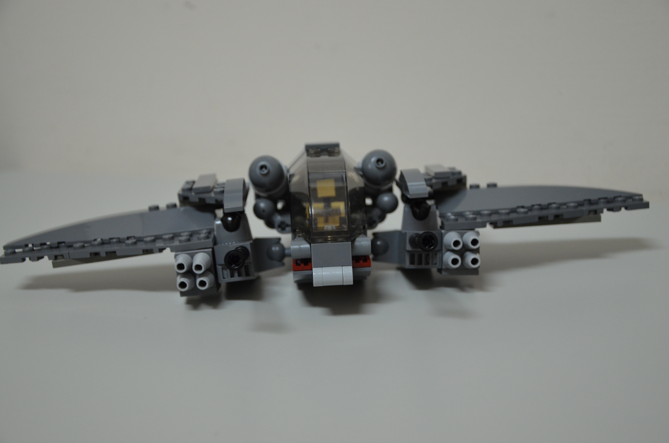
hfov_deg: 33.5
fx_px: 1113
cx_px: 334
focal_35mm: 60
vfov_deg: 22.5
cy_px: 222
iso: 900
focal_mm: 40
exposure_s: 1/30
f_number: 4.5
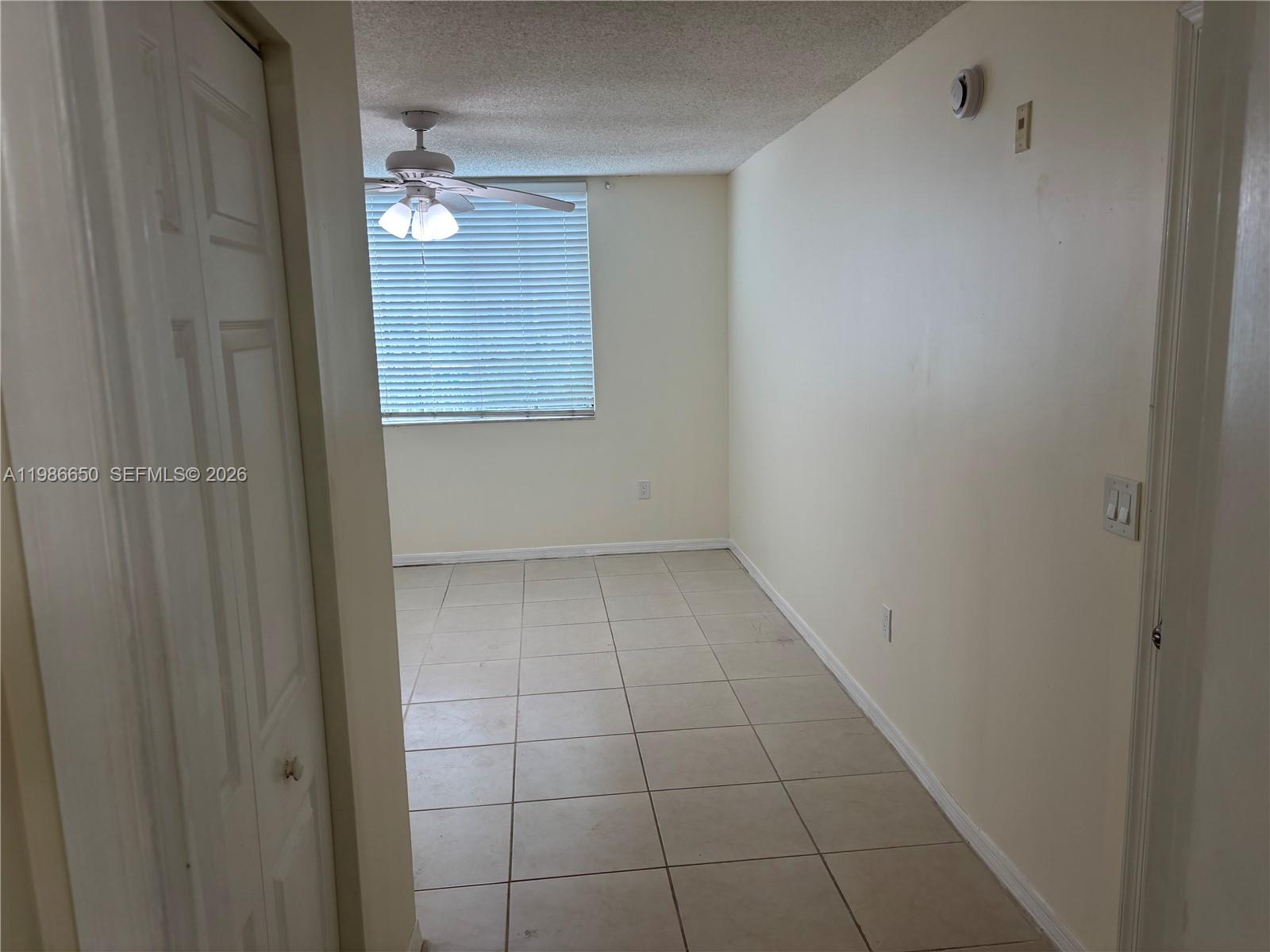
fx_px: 954
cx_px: 635
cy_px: 476
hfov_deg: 67.3
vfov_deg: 53.1
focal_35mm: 26
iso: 64
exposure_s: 1/120
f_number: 1.6
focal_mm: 5.96
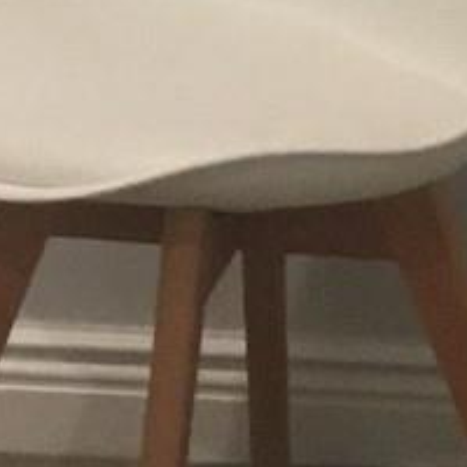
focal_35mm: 262
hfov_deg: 6.6
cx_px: -124
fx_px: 3999
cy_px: 212
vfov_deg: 6.7
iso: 125
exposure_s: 1/30
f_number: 2.2
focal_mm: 4.15
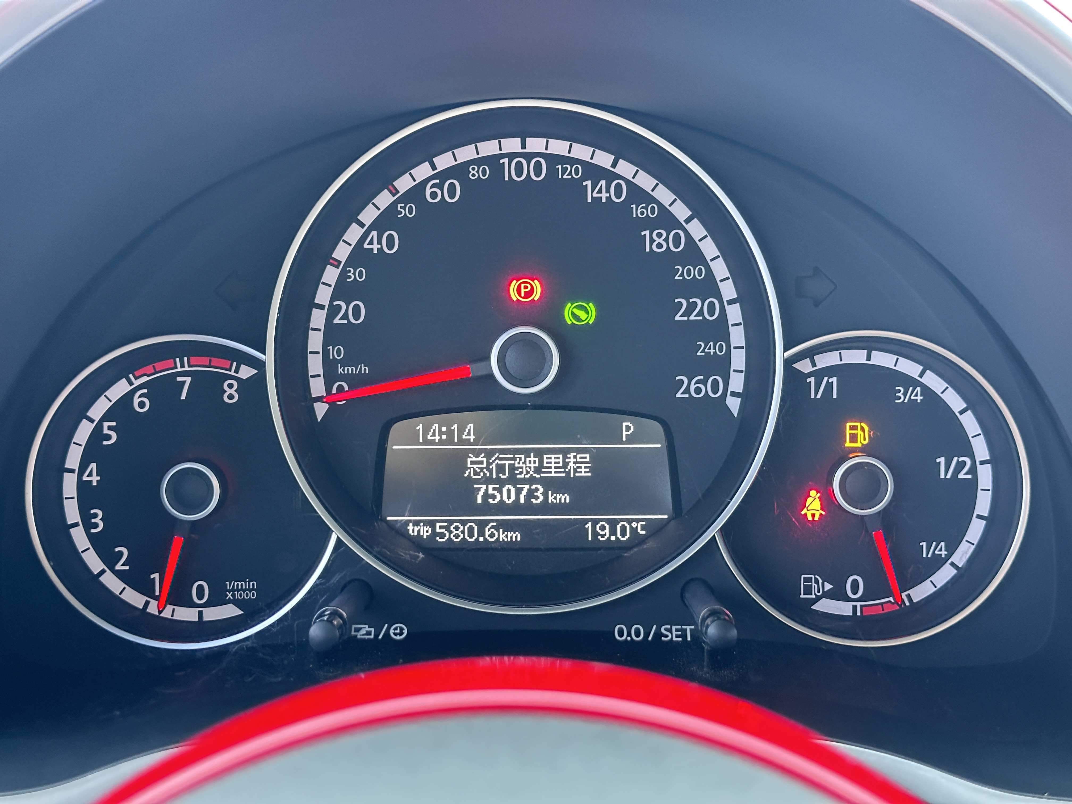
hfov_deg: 39.7
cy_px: 402
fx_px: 1486
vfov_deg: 30.3
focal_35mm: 48
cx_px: 536
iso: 640
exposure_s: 1/24
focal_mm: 6.86
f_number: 1.78
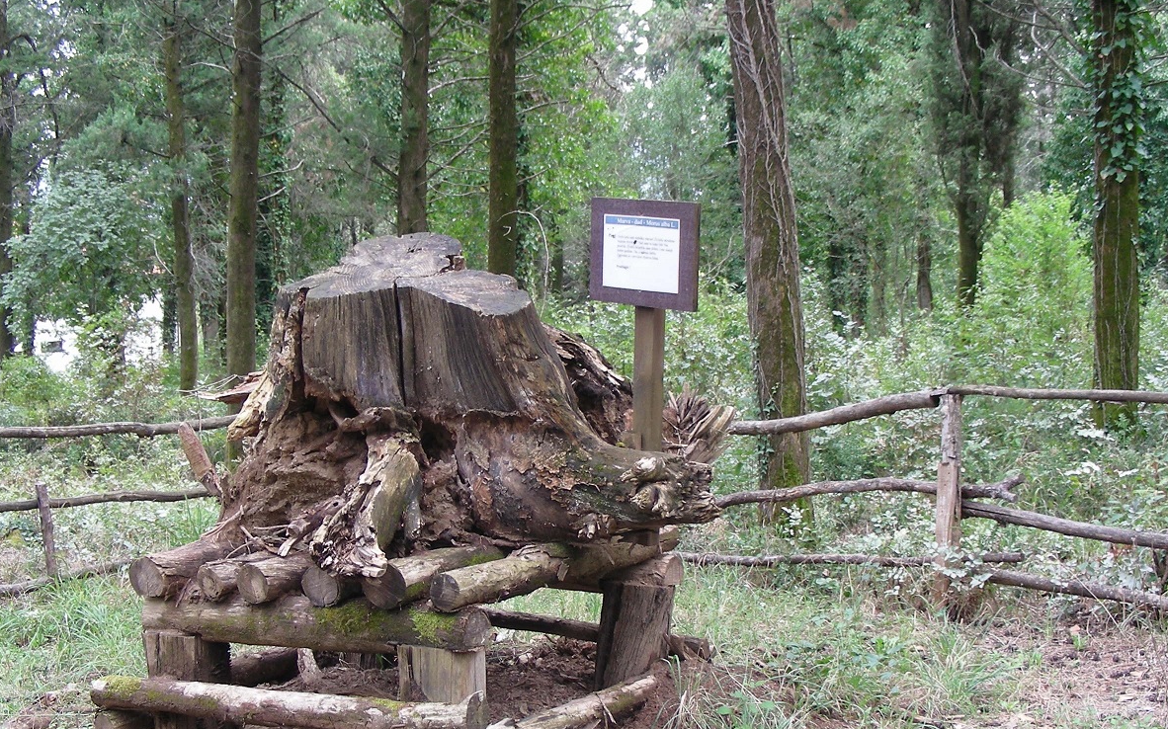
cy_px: 433
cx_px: 566
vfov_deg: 26.8
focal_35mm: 48
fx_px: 1527
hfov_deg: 41.8
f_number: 3.5
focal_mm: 6.3
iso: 65
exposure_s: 1/29.8
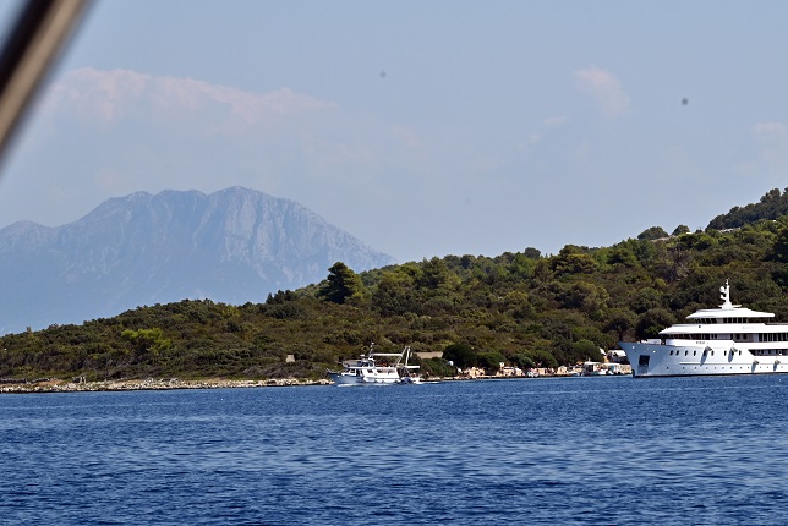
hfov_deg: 9.1
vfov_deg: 6.1
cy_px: 239
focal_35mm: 225
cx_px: 568
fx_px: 4927
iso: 110
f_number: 16
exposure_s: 1/160
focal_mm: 145
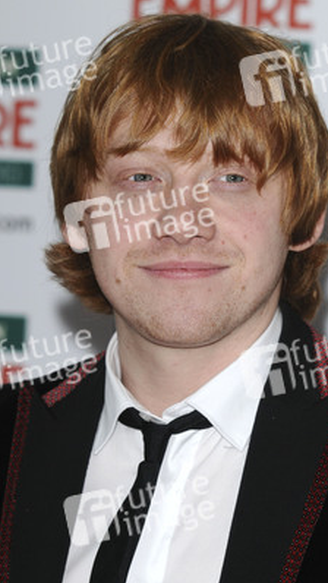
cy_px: 292
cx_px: 182
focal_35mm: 177
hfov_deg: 6.9
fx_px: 2736
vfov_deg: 12.2
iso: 400
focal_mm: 112
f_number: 5
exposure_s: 1/160
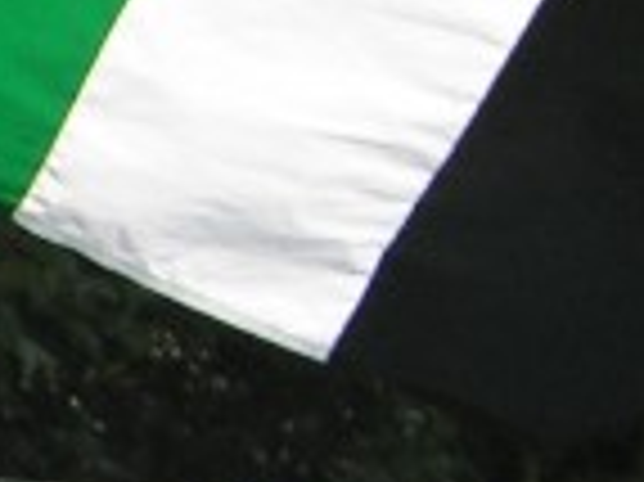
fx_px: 22436
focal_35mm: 1207
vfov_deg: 1.2
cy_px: -261
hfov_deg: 1.6
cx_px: 1482
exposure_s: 1/640
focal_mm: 33
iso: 50
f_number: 4.5
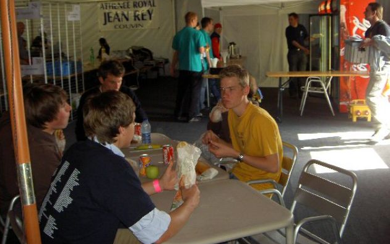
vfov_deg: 30.5
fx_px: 446
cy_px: 99
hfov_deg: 47.2
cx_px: 193
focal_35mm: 42
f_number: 2.8
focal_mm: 8
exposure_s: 1/60
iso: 100
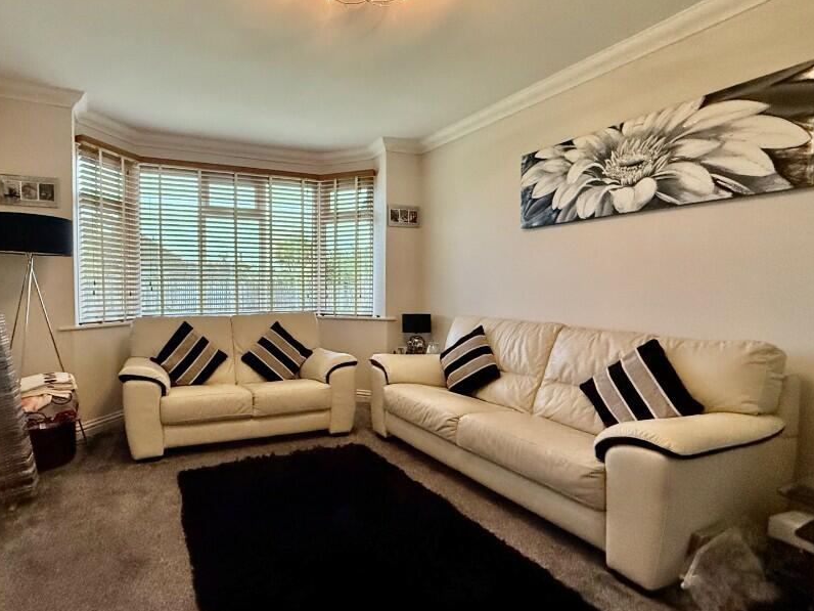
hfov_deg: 86.8
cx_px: 332
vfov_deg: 71.6
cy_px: 307
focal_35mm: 18
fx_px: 423
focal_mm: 2.22
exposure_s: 1/100
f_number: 2.2
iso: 500
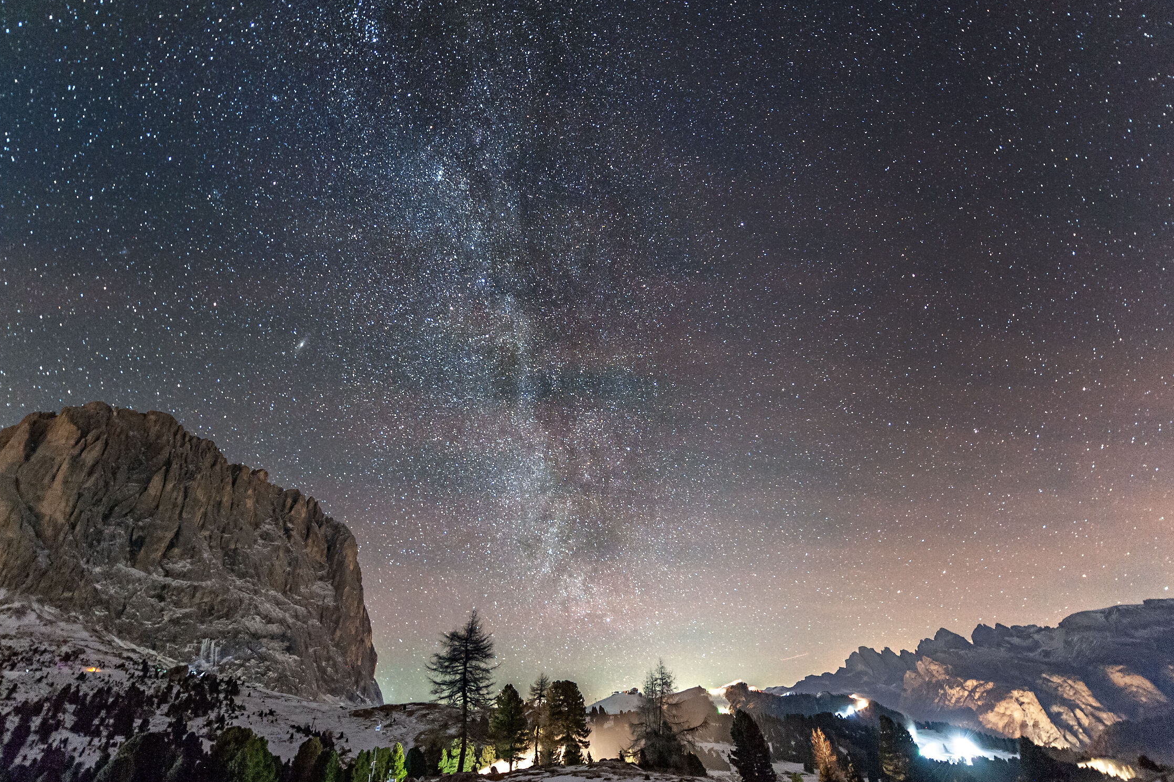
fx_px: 489
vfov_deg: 77.3
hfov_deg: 100.4
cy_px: 382
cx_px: 579
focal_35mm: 15
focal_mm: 14
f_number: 2.8
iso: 2500
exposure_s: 30
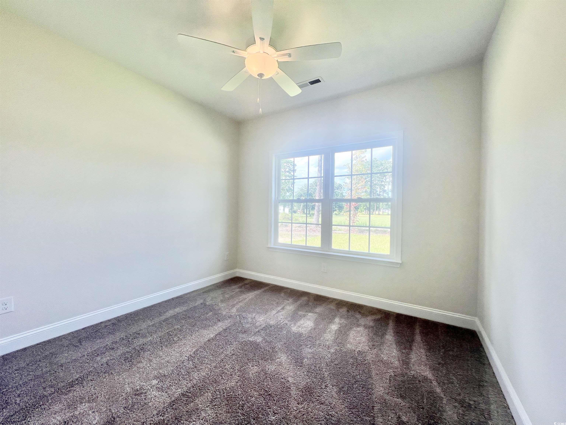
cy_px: 212
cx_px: 283
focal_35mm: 13
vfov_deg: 89.9
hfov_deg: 106.2
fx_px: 213
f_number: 1.8
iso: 32
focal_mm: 1.57
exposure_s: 1/149
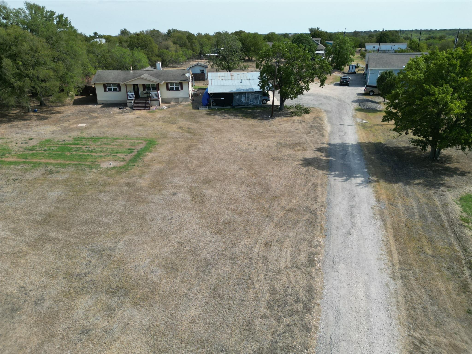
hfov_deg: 71.6
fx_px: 327
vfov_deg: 56.8
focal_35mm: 24
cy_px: 177
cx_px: 236
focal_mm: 6.72
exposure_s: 1/2500
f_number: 1.7
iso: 130
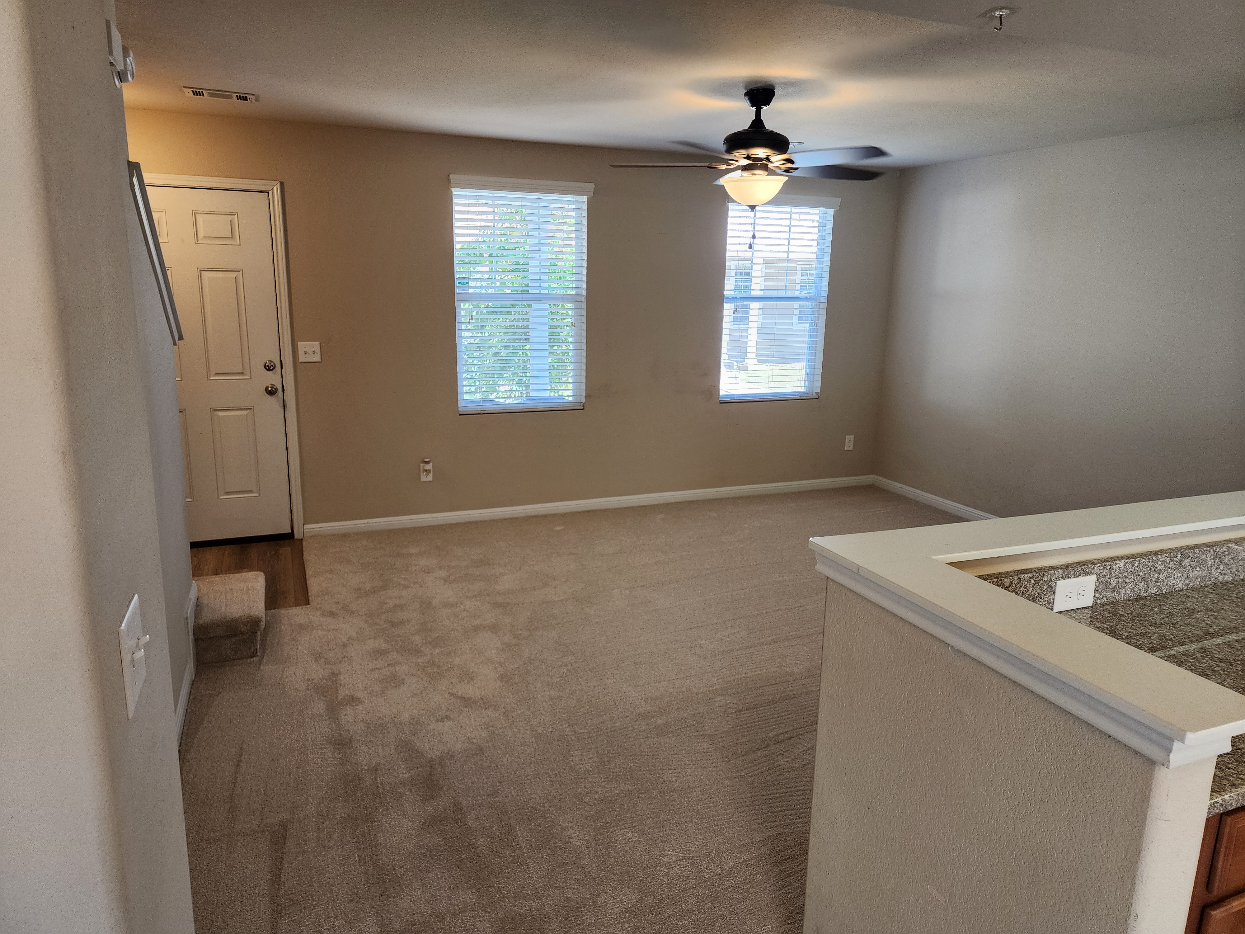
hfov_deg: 73.9
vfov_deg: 58.9
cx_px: 622
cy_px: 467
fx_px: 827
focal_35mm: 23
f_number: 1.8
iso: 160
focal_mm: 6.4
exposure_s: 1/120
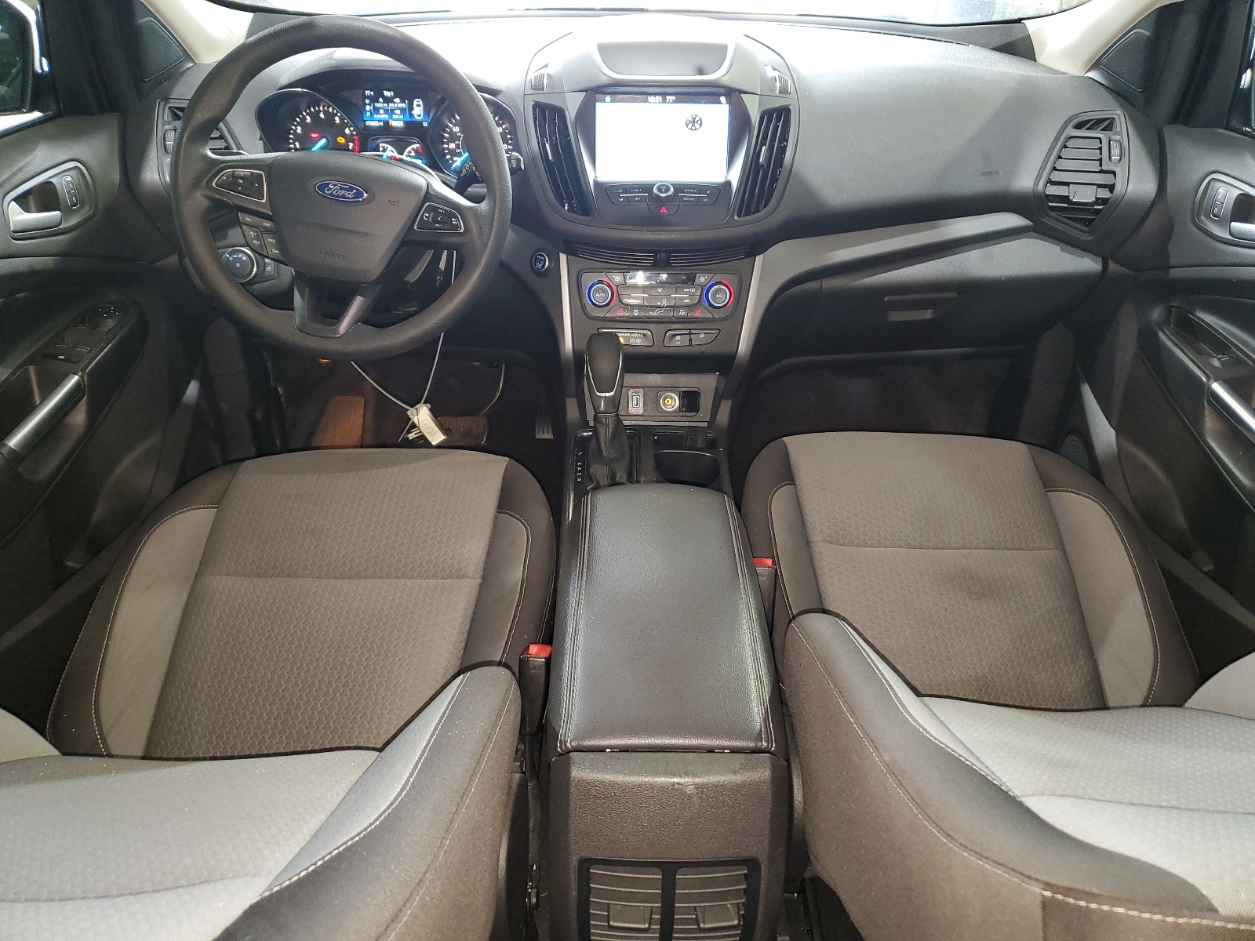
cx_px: 628
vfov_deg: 53.1
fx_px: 943
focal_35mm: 26
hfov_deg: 67.3
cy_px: 470
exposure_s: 1/17
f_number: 1.5
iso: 137
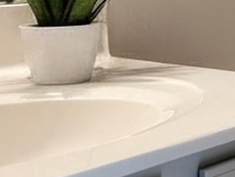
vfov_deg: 14.1
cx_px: 359
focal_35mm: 103
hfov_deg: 17.1
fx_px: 700
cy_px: -11
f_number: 2.2
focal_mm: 2.35
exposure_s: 1/24
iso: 51
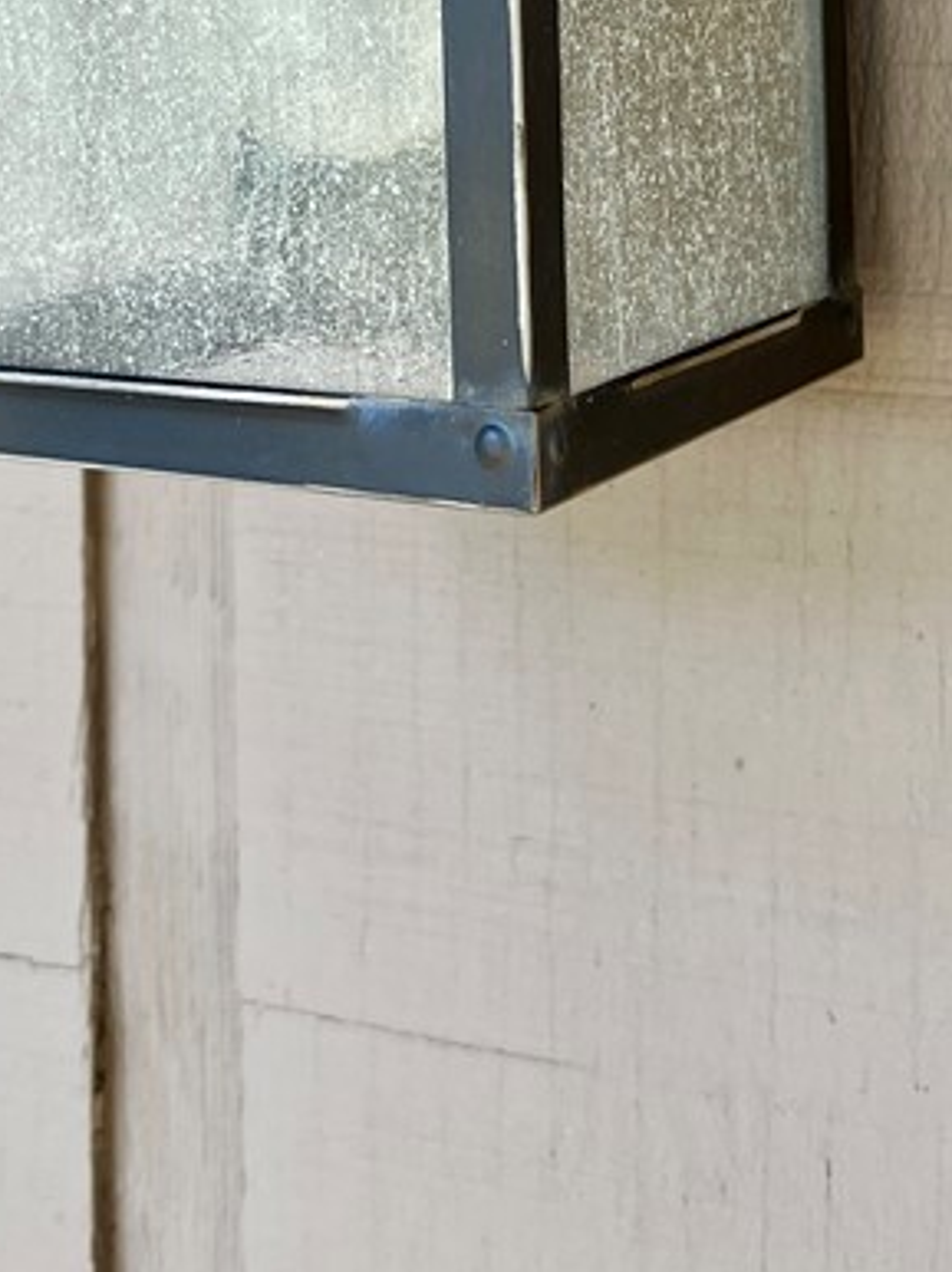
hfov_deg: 21.3
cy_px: -119
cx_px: 428
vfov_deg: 26.1
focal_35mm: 69
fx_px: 2533
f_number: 1.5
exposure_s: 1/121
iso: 50
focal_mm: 5.7
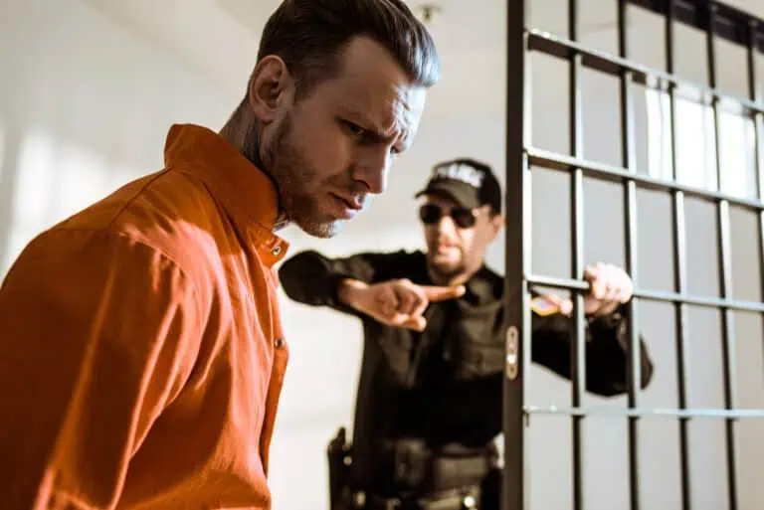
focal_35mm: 35
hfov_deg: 54.4
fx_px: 743
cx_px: 382
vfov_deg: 37.9
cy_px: 255
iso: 250
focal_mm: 35
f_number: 2.8
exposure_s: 1/200
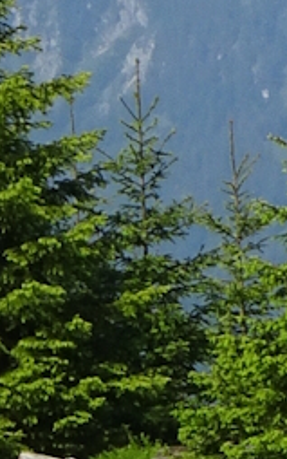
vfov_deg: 3.1
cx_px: 910
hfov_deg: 1.9
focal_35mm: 682
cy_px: -173
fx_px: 8525
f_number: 5
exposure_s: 1/500
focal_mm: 14.54
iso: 80
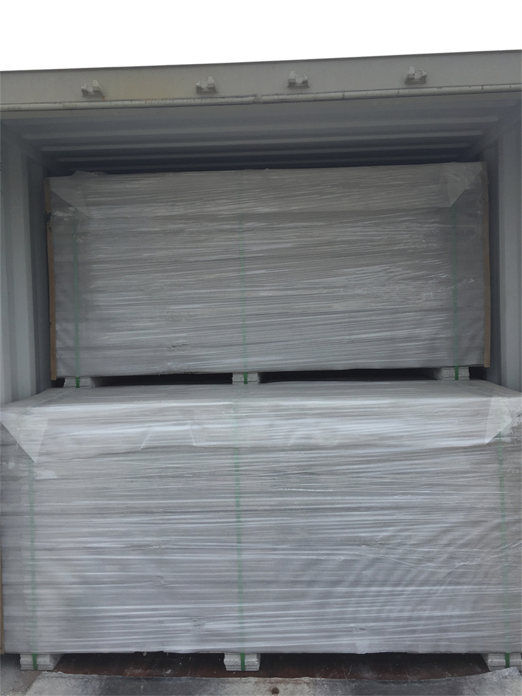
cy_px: 348
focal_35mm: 29
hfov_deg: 48.2
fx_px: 583
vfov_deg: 61.6
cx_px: 261
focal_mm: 4.15
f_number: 2.2
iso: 32
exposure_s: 1/1163
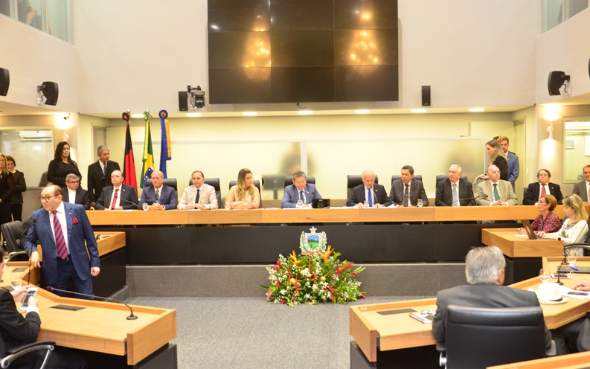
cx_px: 297
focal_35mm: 40
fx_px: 643
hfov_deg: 49.3
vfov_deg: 32.0
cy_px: 182
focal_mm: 26
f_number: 4
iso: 1600
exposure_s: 1/50
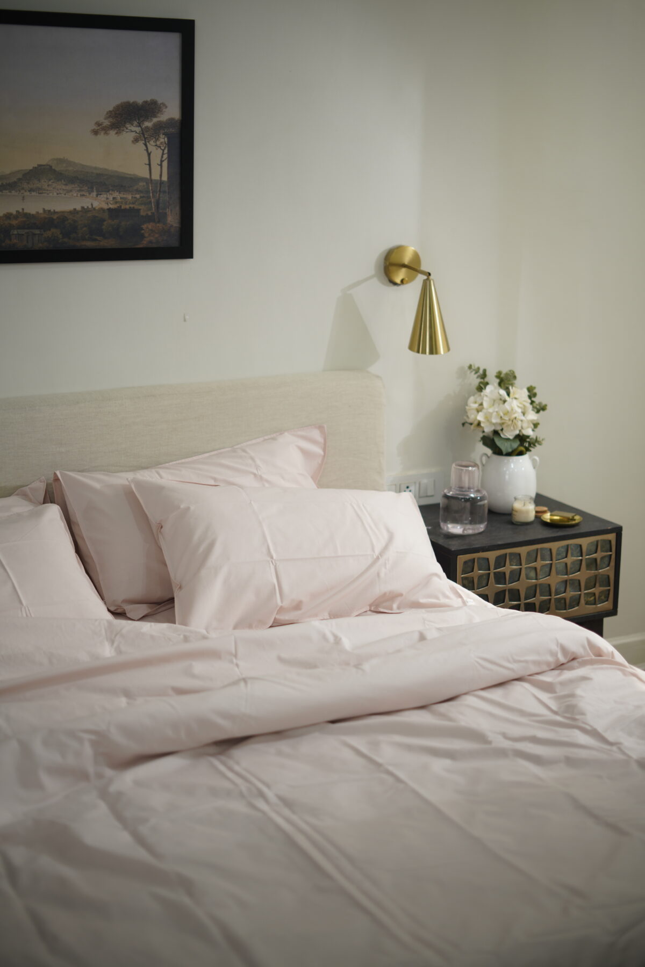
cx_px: 322
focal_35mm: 50
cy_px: 484
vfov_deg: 39.6
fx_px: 1344
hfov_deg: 27.0
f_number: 1.8
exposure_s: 1/100
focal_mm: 50
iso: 160
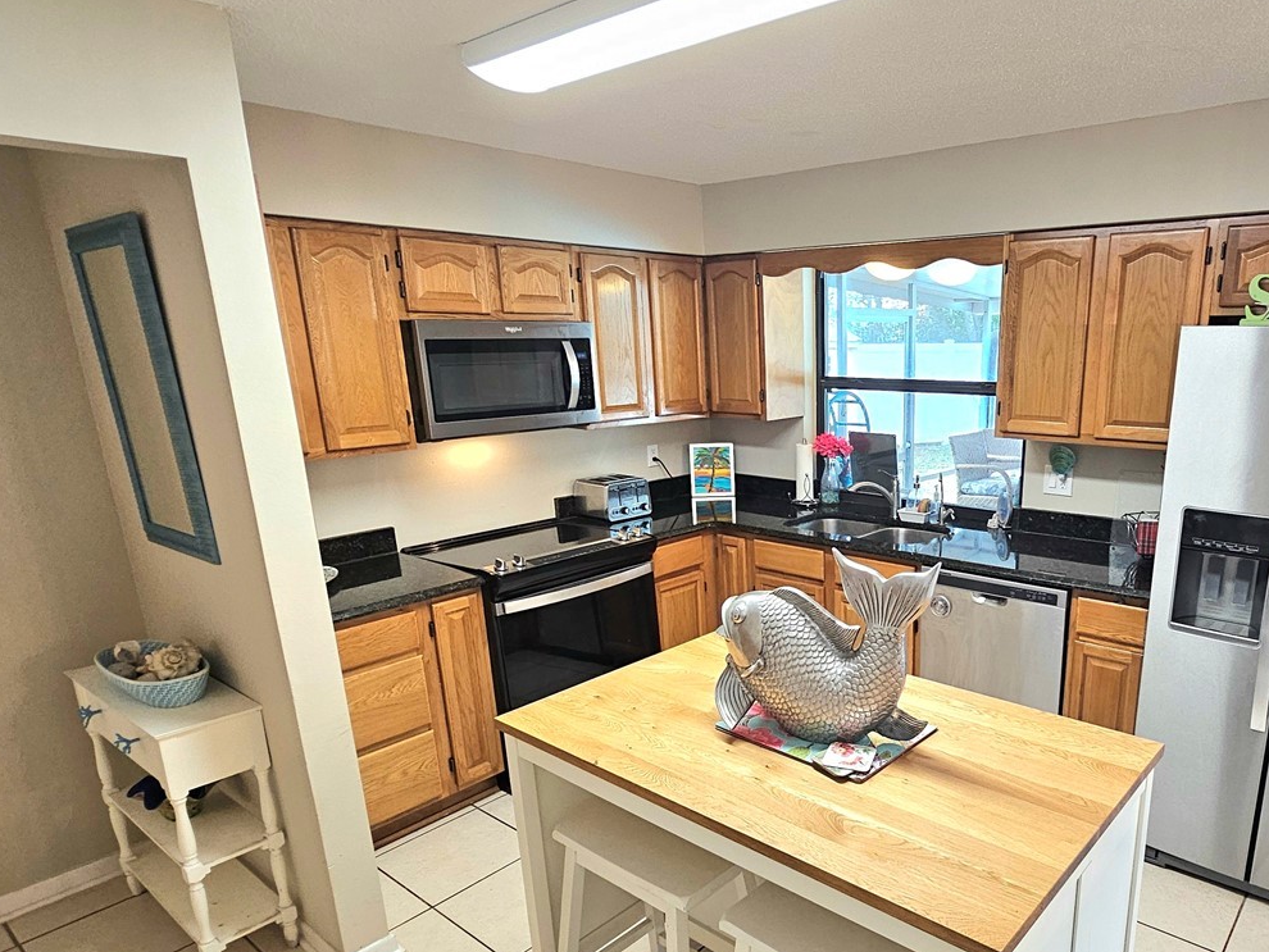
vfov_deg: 62.9
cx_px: 827
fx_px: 770
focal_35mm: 21
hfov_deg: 76.9
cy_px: 571
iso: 200
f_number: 2.2
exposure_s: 1/60.2
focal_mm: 2.2
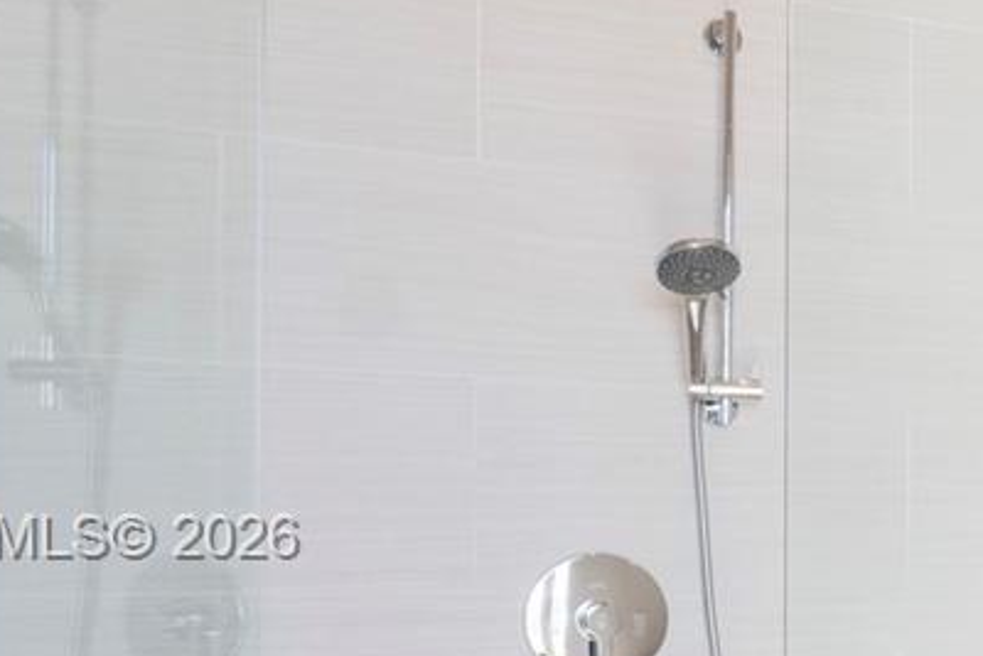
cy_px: 541
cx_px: 1499
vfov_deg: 20.4
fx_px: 1803
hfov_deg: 23.8
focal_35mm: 66
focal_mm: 11
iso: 320
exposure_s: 1/20
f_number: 9
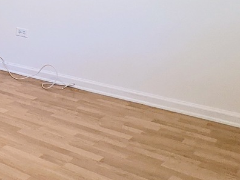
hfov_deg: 25.2
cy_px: -23
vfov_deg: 23.5
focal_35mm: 58
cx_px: -121
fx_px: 402
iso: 427
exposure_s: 1/60
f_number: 2.2
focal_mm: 2.35
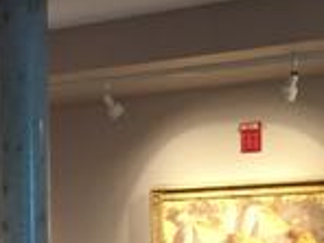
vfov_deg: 13.0
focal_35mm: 113
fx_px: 1058
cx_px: -27
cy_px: 238
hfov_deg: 16.9
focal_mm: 4.15
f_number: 2.2
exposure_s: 1/30
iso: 200
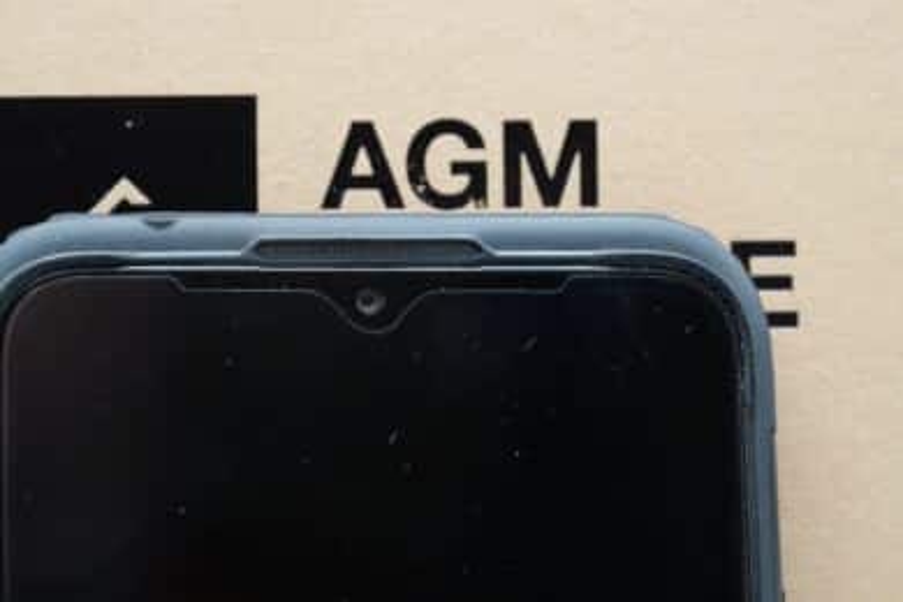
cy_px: 301
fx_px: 2257
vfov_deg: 15.2
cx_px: 452
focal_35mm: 90
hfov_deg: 22.6
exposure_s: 1/100
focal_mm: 90
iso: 4000
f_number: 9
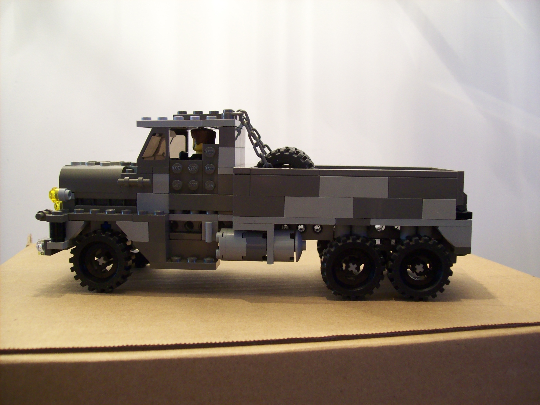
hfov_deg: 51.4
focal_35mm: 36
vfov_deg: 39.6
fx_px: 561
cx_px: 270
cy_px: 202
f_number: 2.7
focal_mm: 6
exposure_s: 1/13.8
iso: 160
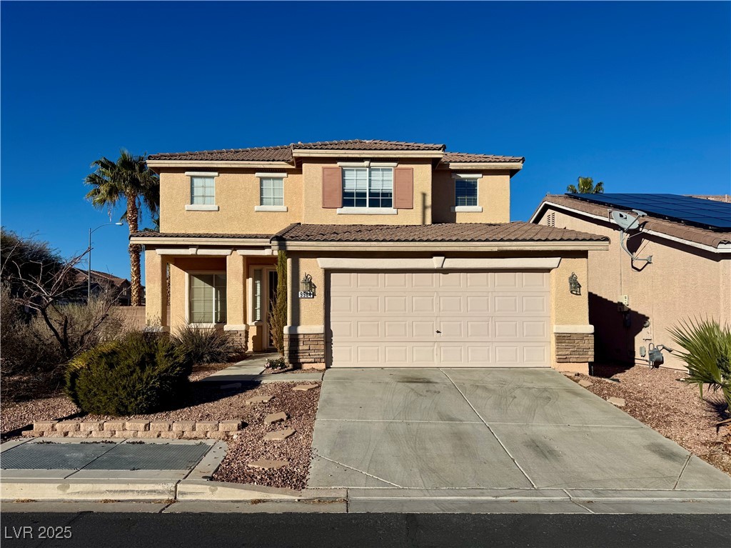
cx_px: 366
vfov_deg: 56.8
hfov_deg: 71.6
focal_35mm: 24
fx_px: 507
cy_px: 274
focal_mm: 6.76
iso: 80
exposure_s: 1/10417
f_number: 1.78
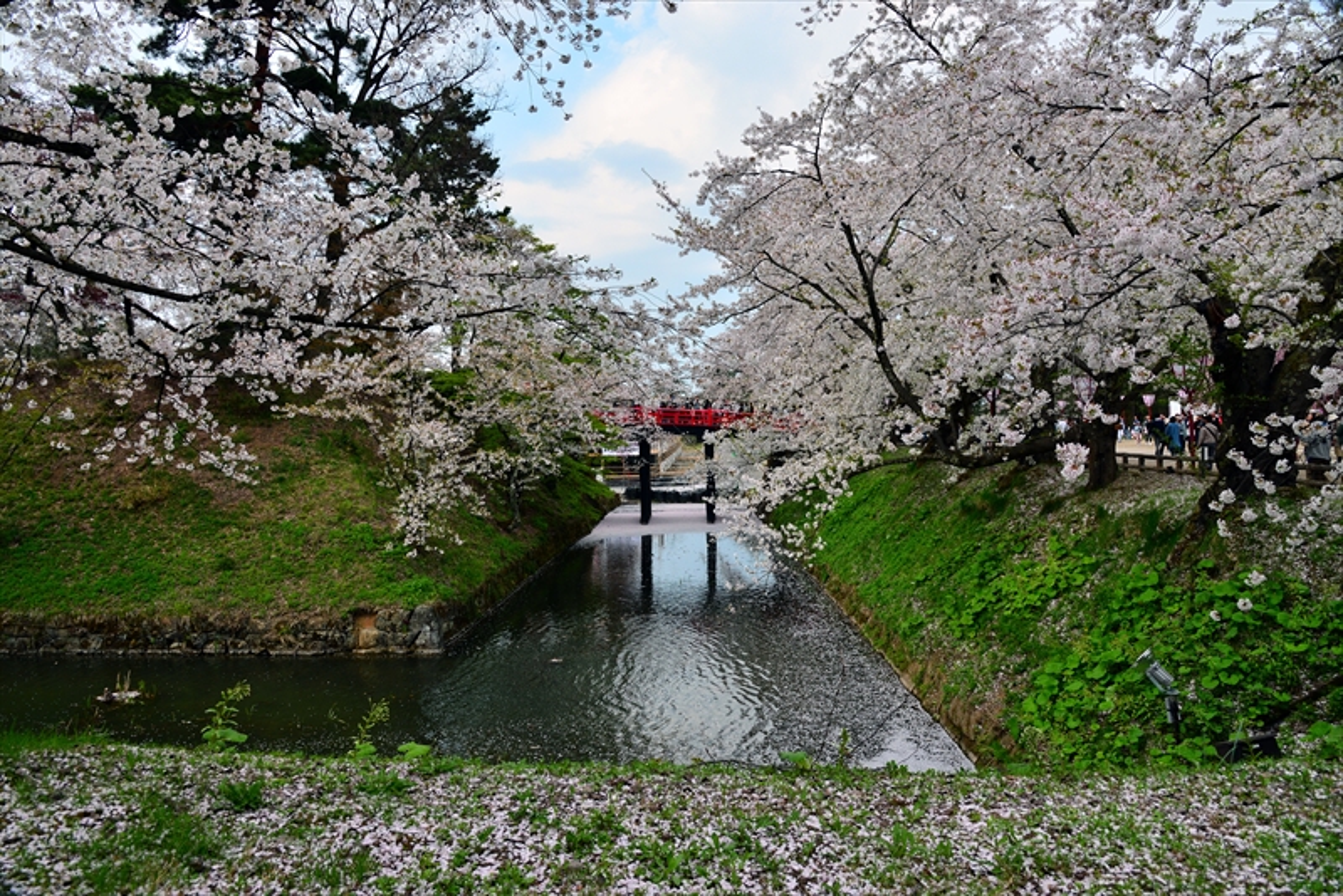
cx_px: 672
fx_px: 896
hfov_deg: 73.7
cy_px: 448
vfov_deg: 53.2
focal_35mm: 24
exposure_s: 1/400
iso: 400
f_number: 10
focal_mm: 24
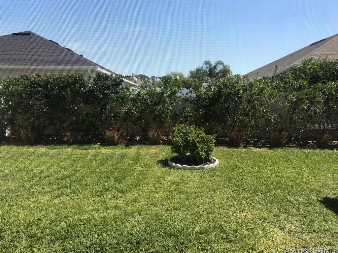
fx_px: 273
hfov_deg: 63.4
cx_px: 169
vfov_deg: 49.7
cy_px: 126
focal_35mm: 28
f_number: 1.8
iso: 20
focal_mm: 3.99
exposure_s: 1/1198
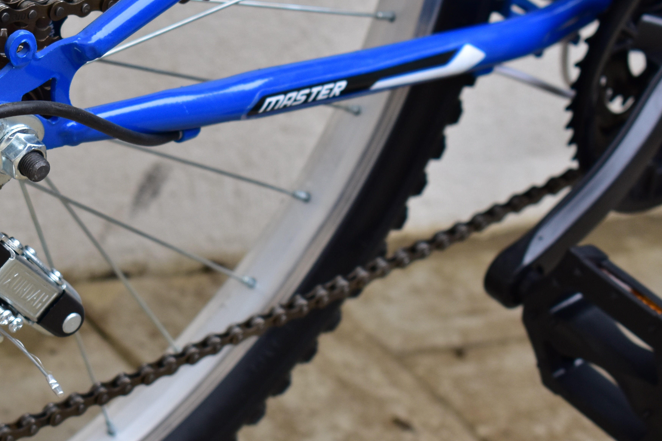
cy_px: 182
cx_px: 162
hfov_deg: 14.4
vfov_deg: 9.7
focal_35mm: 142
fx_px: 2608
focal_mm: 55
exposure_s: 1/100
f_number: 5.6
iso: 400
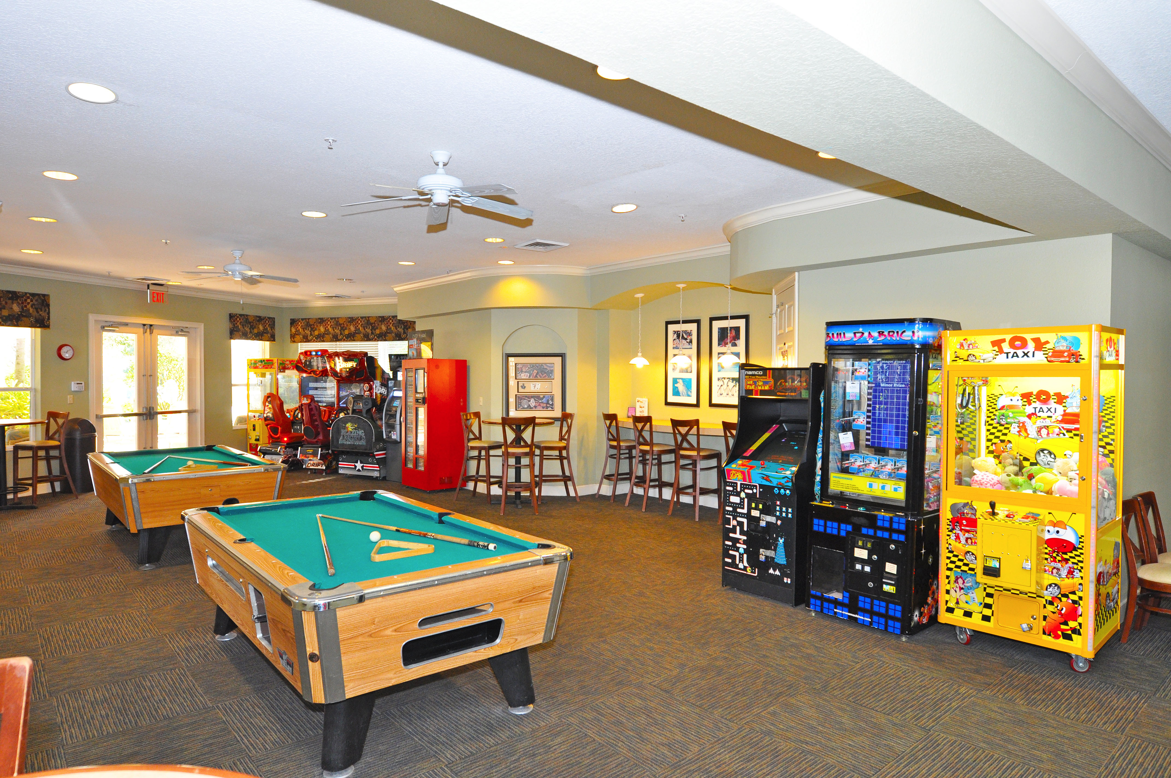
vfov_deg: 59.4
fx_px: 682
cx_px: 586
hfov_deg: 81.3
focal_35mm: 21
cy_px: 389
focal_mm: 14
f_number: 4
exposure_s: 1/60
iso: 720
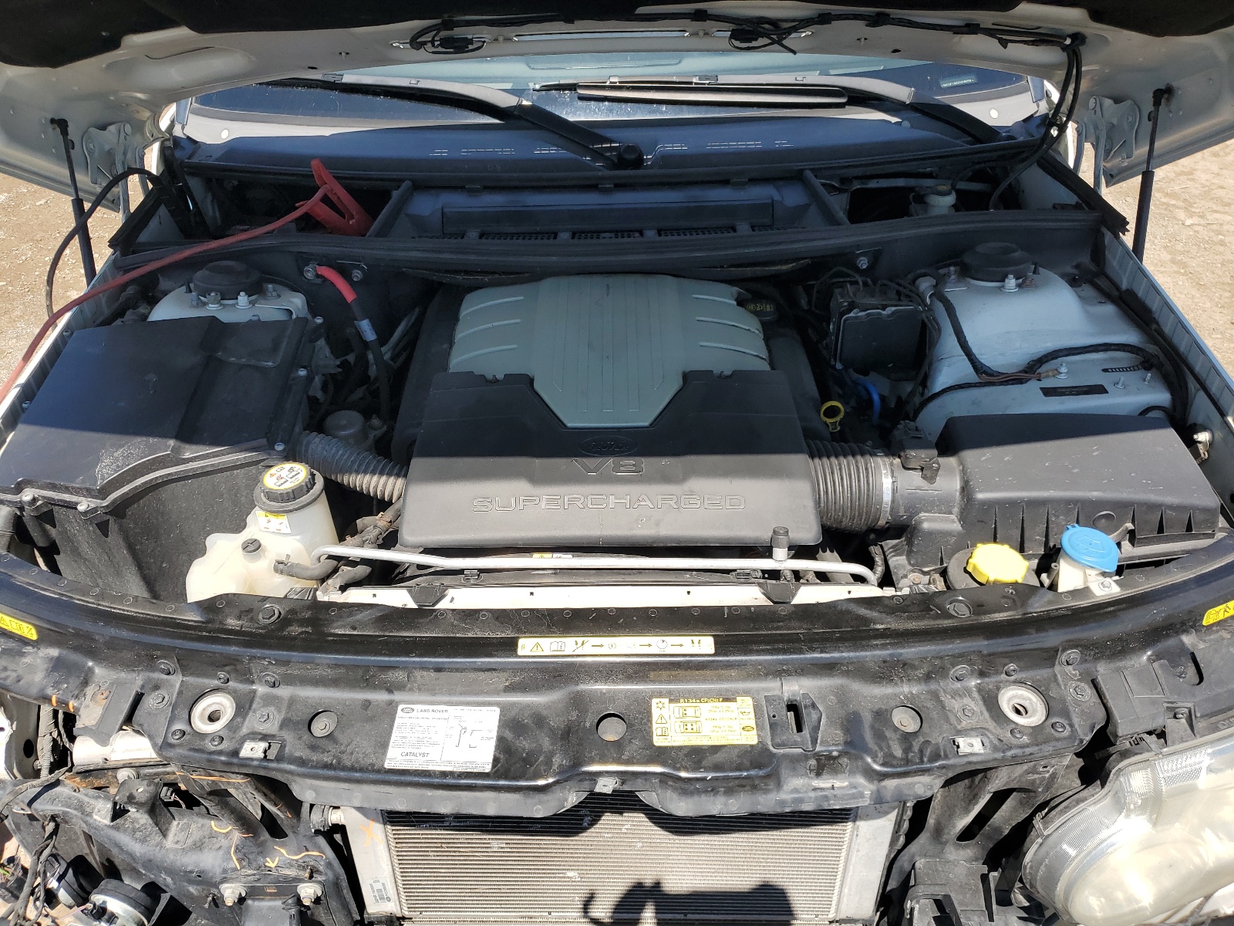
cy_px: 463
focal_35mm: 26
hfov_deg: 67.3
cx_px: 617
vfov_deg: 53.1
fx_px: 927
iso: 50
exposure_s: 1/2000
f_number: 1.5
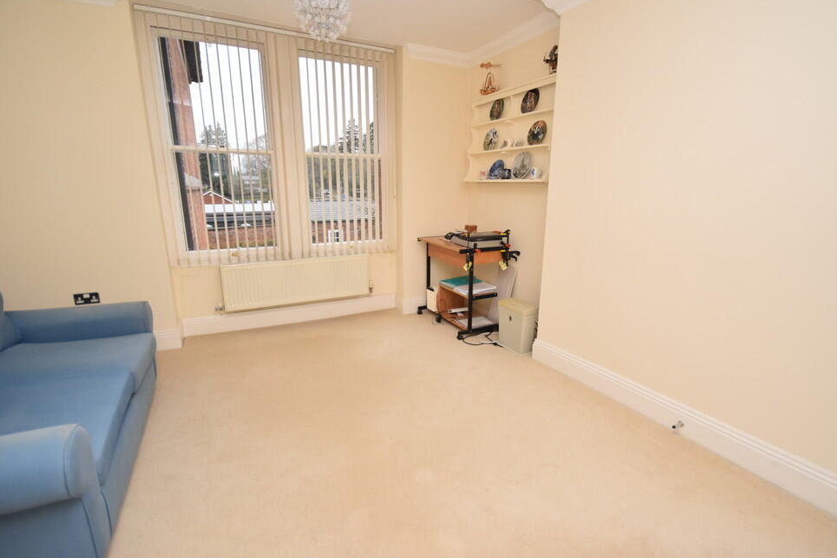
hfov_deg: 96.7
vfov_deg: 73.7
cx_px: 431
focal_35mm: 16
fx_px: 372
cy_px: 275
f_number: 4
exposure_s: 1/125
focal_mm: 10
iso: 800
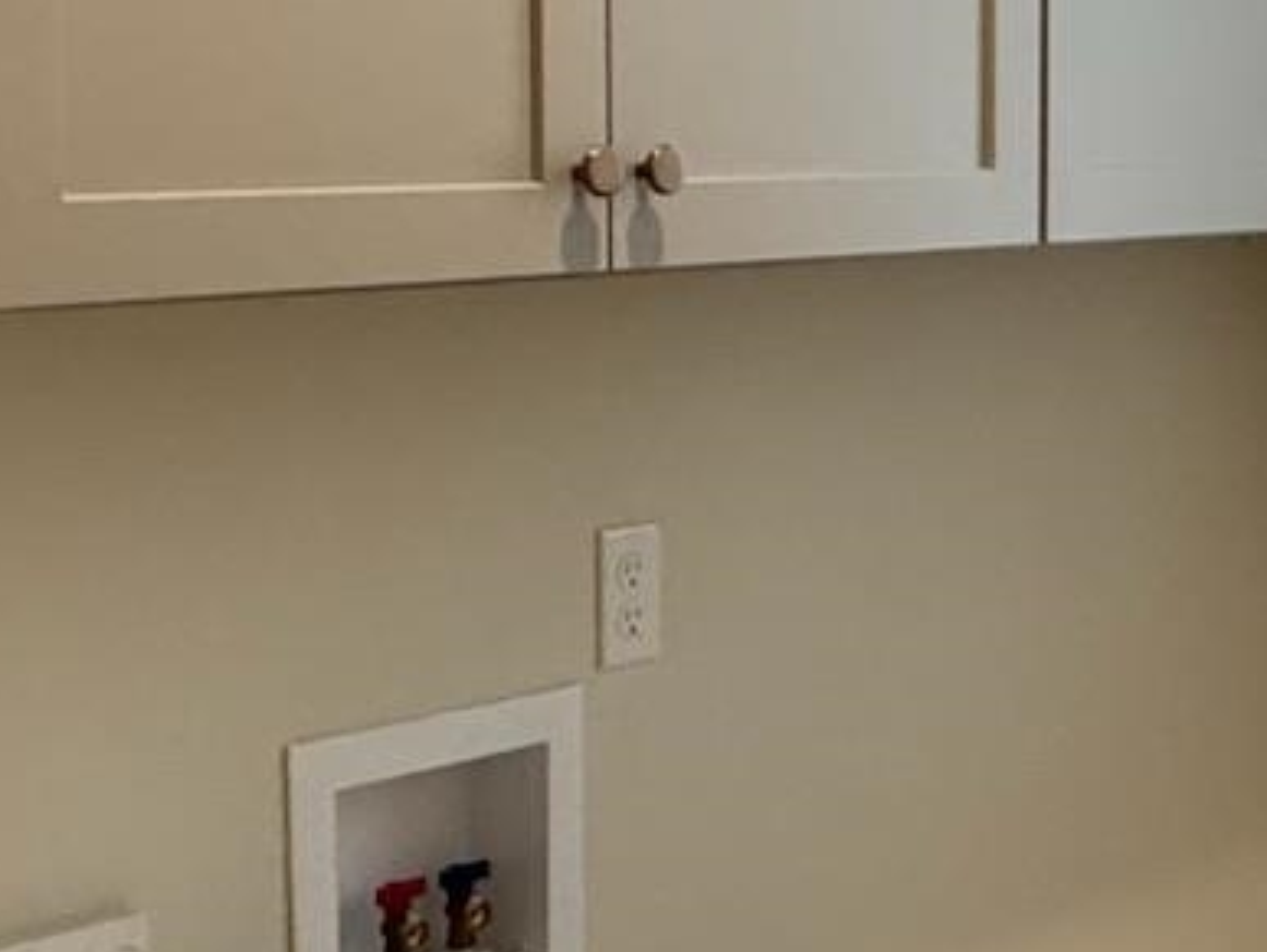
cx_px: 707
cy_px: 360
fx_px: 2711
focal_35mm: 74
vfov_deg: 19.9
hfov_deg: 26.3
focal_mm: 2.22
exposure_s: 1/120
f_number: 2.2
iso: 320
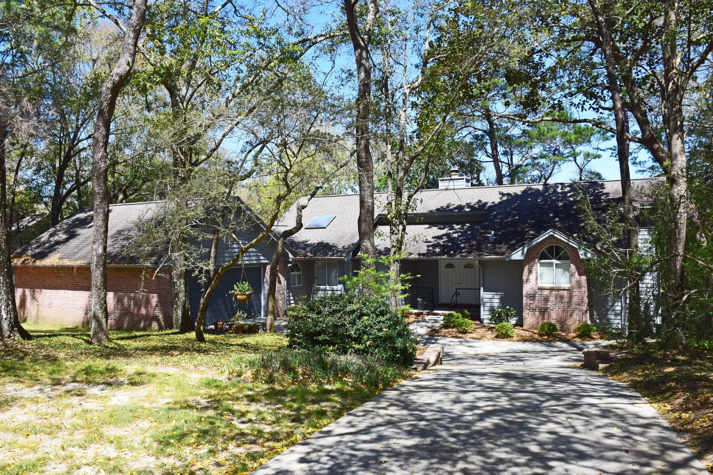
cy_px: 235
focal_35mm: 31
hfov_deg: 60.3
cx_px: 346
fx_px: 614
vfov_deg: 42.3
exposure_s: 1/320
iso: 400
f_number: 10
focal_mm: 20
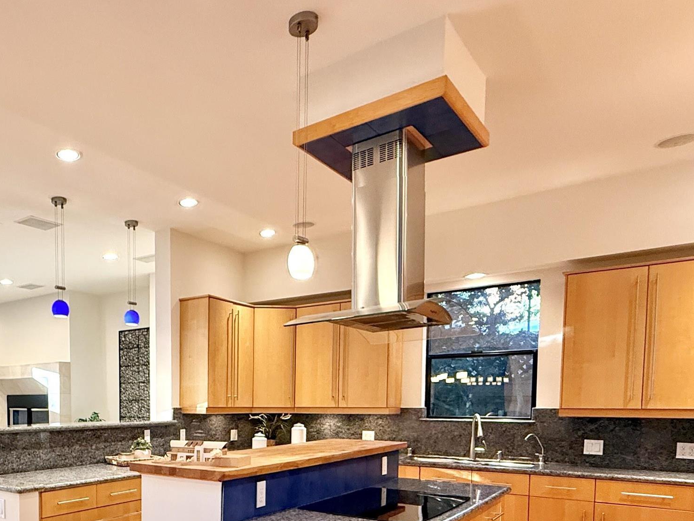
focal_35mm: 29
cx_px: 147
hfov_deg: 57.5
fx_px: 581
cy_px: 435
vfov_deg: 45.2
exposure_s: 1/120
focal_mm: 2.22
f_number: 2.2
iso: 400
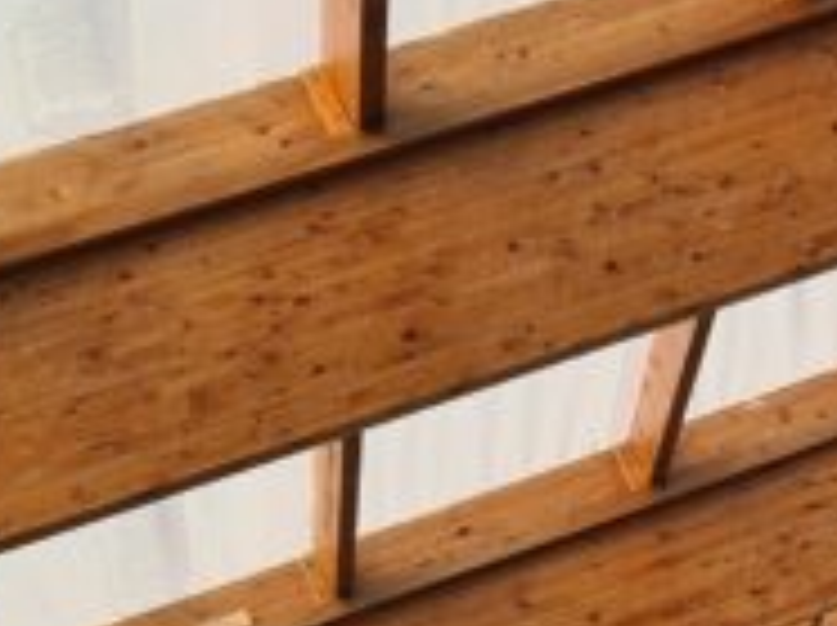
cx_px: 1444
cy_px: 815
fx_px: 3332
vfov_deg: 10.5
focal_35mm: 138
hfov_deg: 13.1
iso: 50
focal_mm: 7
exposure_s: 1/180
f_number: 1.8
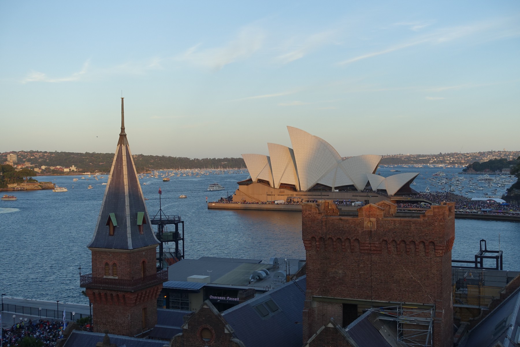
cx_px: 260
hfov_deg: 40.3
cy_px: 174
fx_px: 708
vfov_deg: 27.5
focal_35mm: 49
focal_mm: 17.9
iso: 125
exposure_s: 1/320
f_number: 4
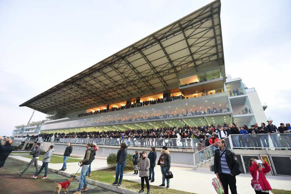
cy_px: 97
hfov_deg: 104.2
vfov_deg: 81.3
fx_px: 113
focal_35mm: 14
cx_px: 146
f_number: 2.8
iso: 800
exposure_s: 1/60
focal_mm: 14
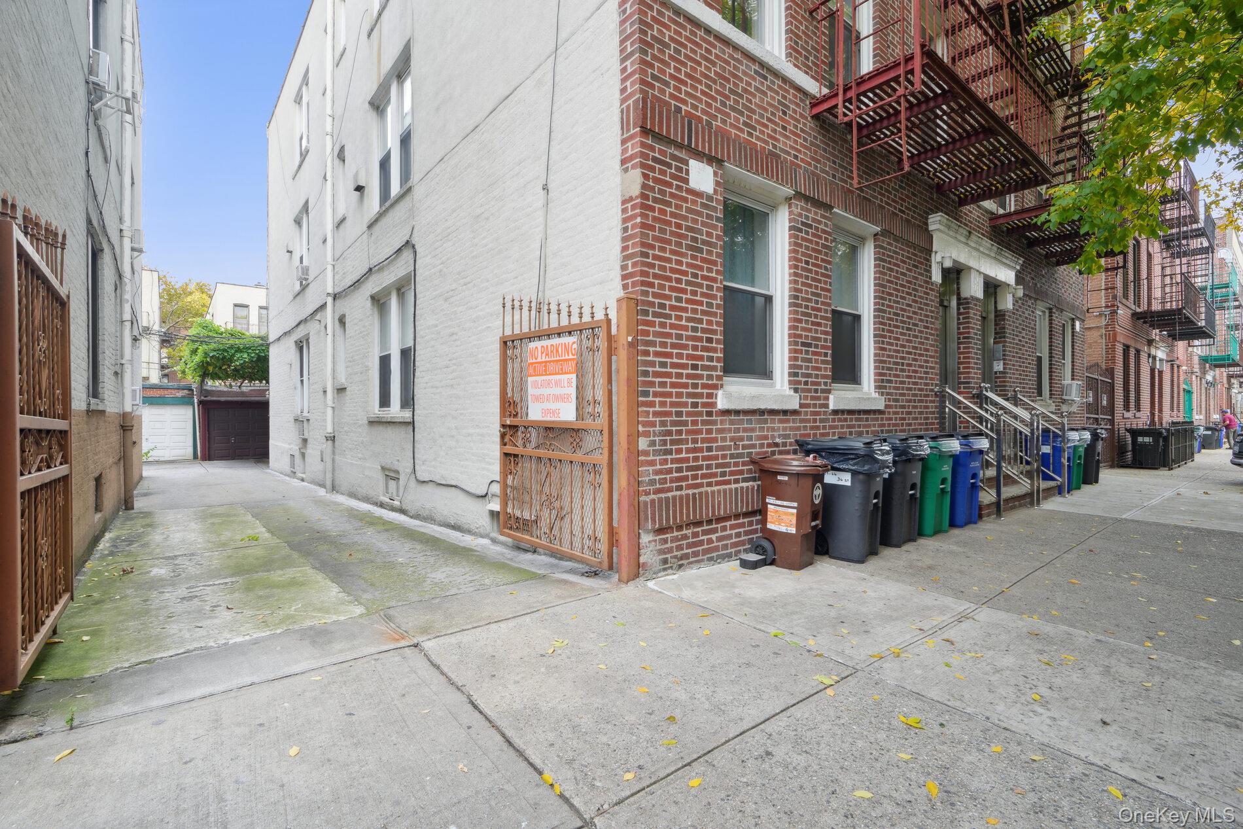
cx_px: 622
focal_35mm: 16
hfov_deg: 96.7
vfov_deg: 73.8
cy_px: 414
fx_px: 552
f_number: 11
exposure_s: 1/6
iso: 100
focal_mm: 16
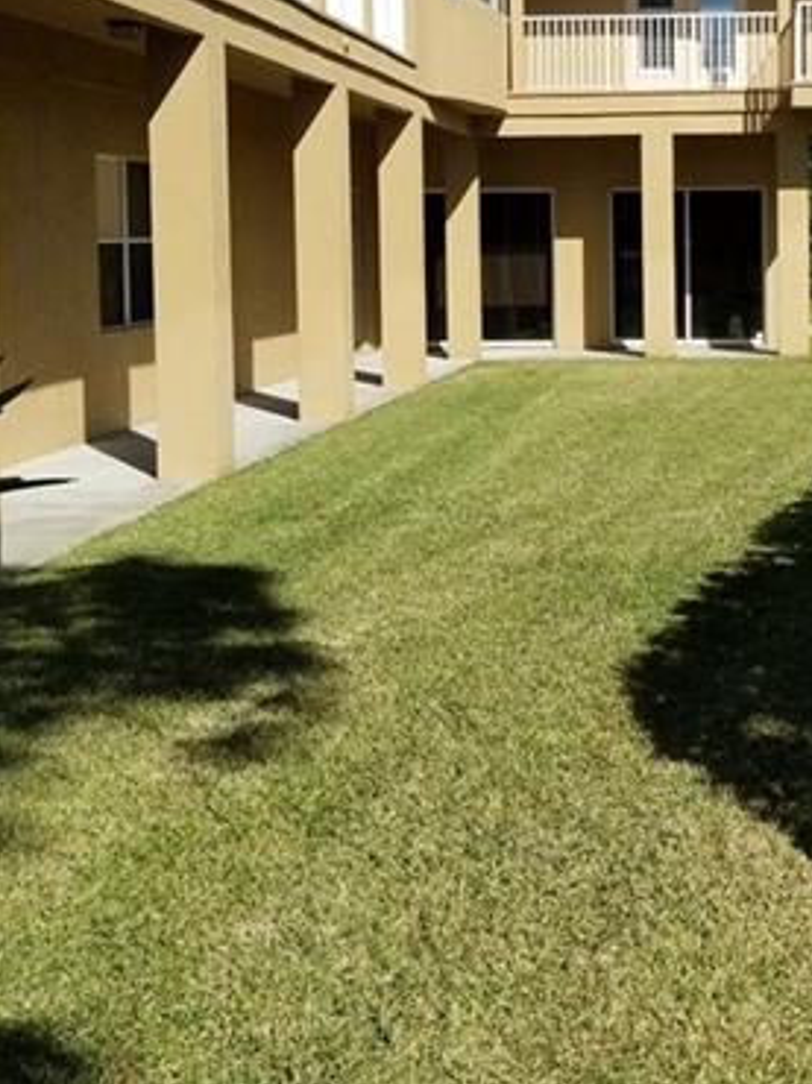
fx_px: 1691
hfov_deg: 26.5
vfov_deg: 35.1
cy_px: 337
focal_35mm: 54
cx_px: 654
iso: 50
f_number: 1.7
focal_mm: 4.25
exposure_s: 1/3352
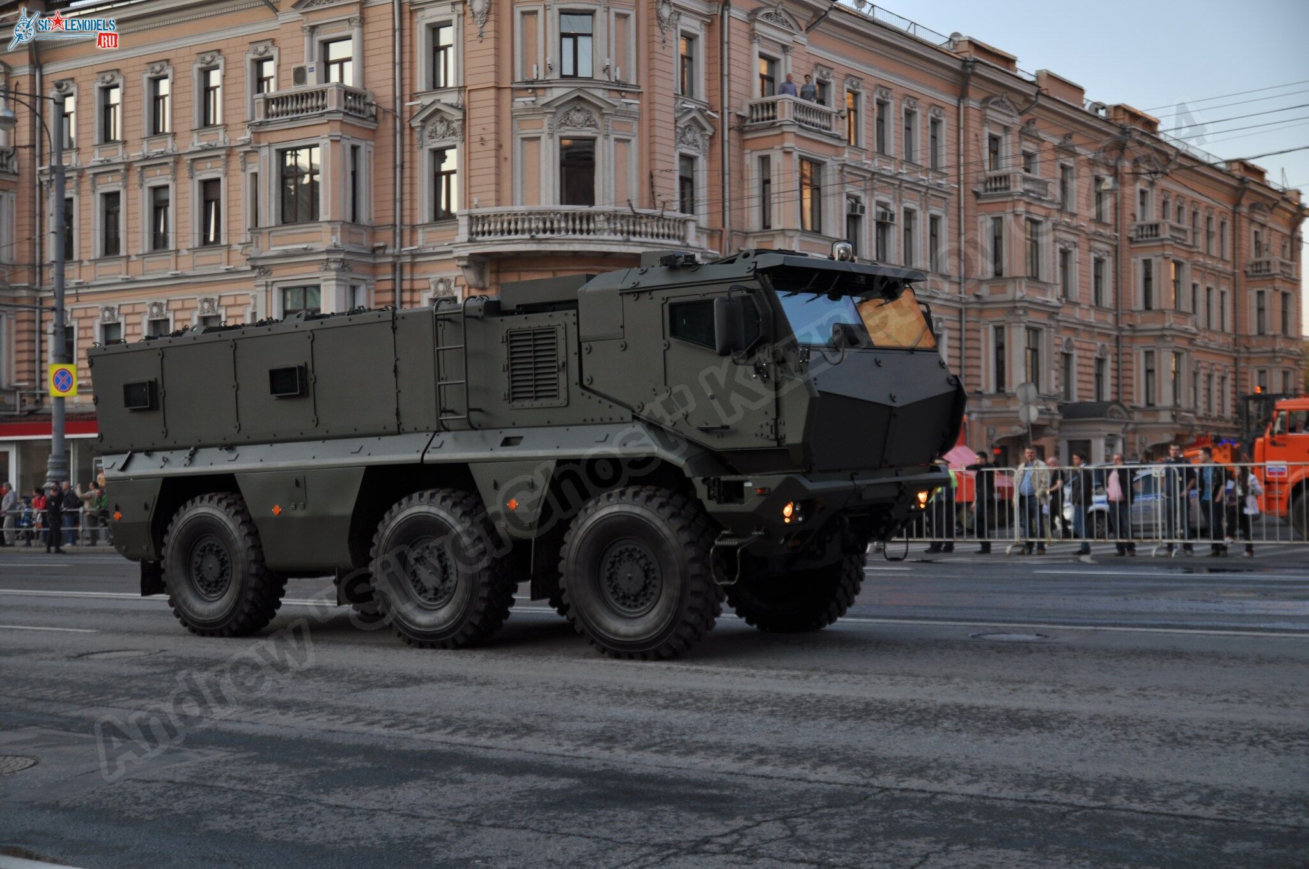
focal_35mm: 48
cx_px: 654
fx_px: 1743
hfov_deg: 41.2
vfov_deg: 28.0
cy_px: 434
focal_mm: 32
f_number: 2.8
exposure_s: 1/320
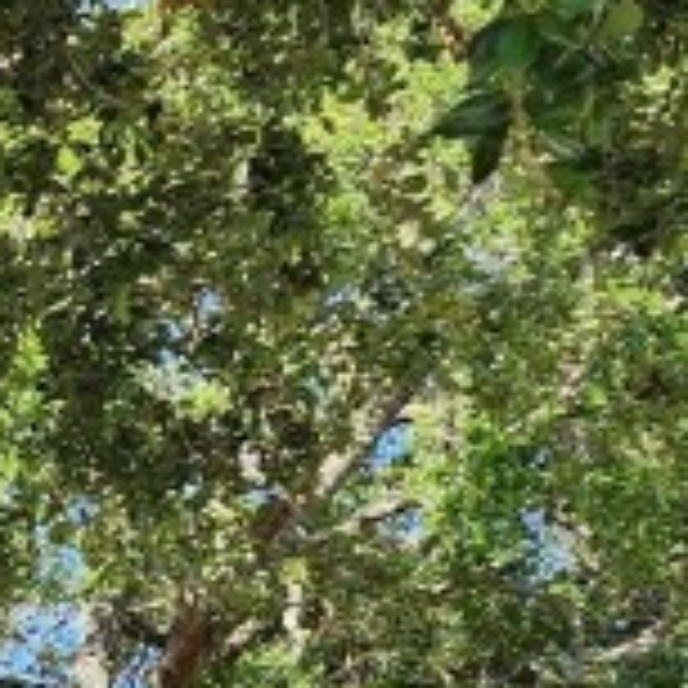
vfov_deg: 12.0
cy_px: 1142
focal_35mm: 136
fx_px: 3058
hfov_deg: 11.2
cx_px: -850
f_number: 1.8
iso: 12
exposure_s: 1/326
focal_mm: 6.4
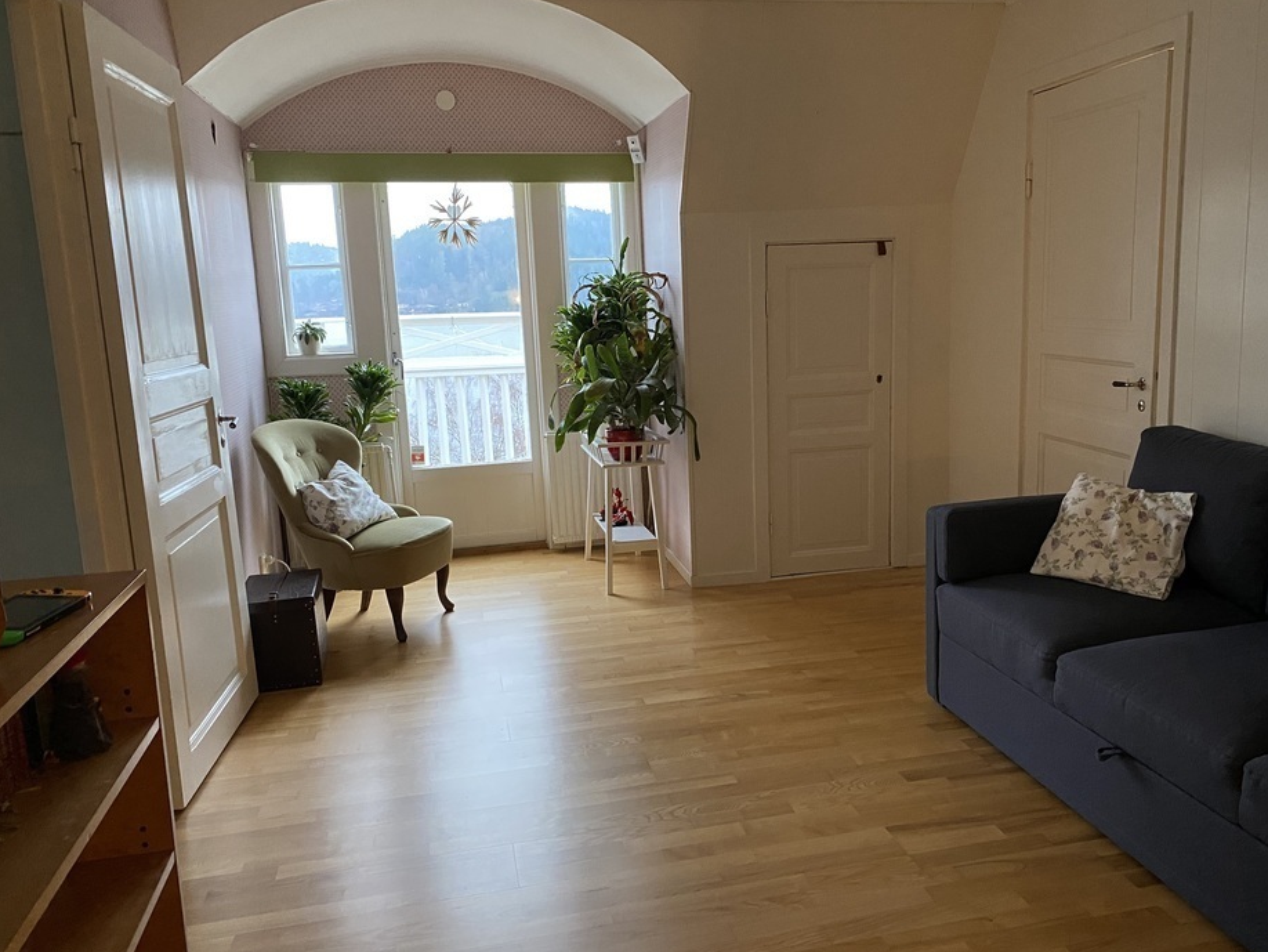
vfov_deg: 48.2
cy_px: 481
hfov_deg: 61.5
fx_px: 1063
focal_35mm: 29
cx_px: 702
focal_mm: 4.25
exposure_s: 1/33
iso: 500
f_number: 1.8
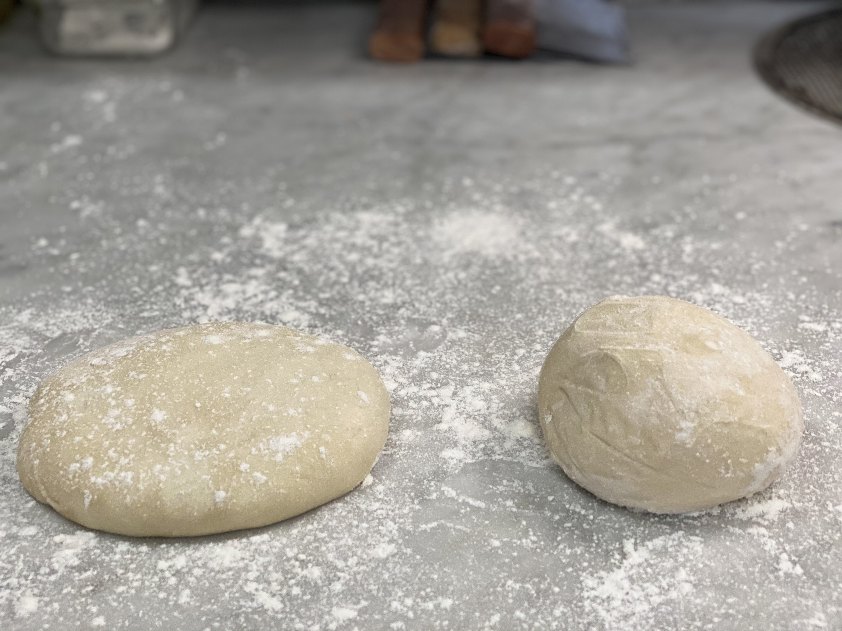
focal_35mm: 52
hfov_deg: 36.8
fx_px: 1265
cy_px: 316
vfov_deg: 28.0
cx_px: 421
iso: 100
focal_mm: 6
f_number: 2
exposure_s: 1/120
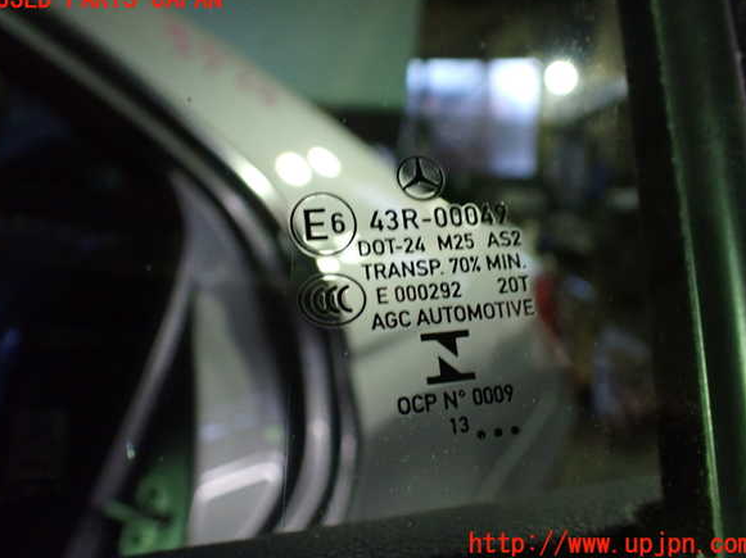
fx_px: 668
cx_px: 374
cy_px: 272
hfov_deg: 58.4
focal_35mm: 31
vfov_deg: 45.4
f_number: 2.3
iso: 800
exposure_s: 1/30
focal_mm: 5.4
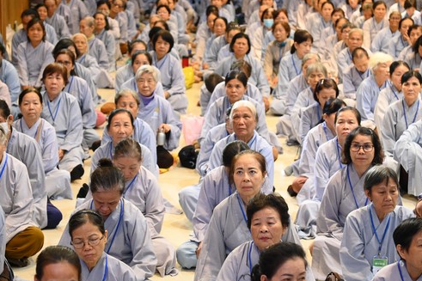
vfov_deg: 15.9
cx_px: 189
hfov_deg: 23.6
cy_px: 136
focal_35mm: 86
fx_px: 1008
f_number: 4
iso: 5000
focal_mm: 65
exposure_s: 1/125
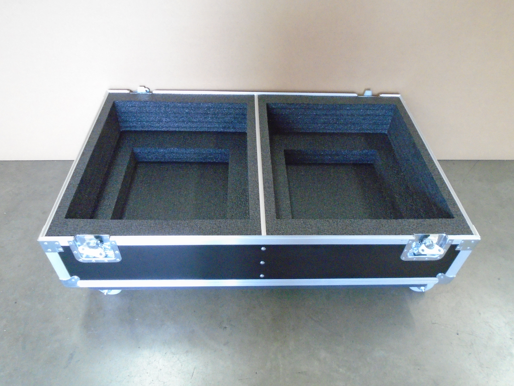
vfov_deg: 53.1
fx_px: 386
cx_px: 257
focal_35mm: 26
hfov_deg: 67.3
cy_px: 193
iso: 800
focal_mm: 4.6
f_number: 3.2
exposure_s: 1/40
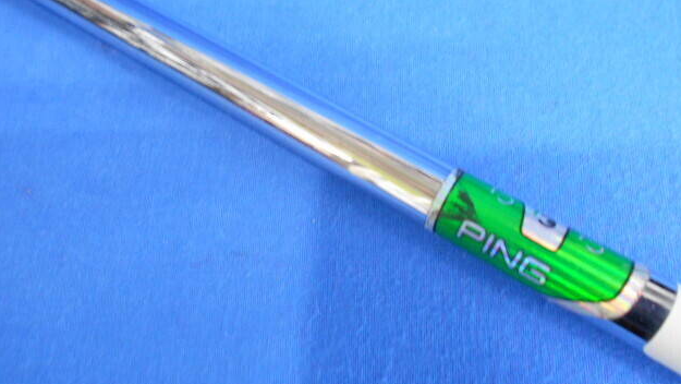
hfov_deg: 66.0
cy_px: 165
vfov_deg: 40.1
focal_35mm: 29
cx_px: 345
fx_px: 524
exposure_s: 1/13
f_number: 3.2
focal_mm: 4.6
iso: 400
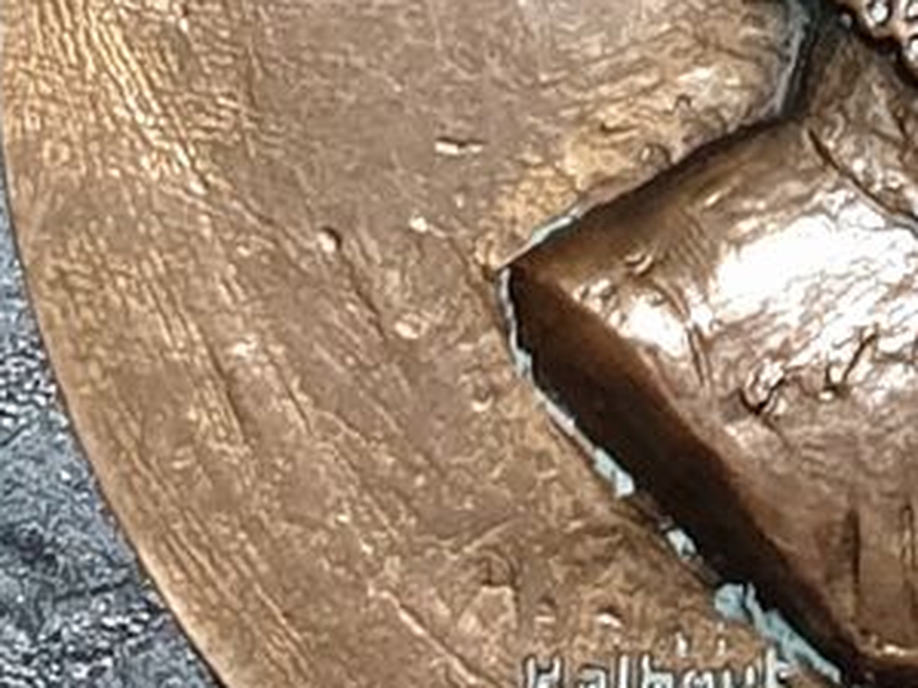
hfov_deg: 21.5
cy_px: -9
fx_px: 2306
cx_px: 986
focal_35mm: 87
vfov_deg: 16.6
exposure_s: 1/50
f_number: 2.4
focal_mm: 4.3
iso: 400
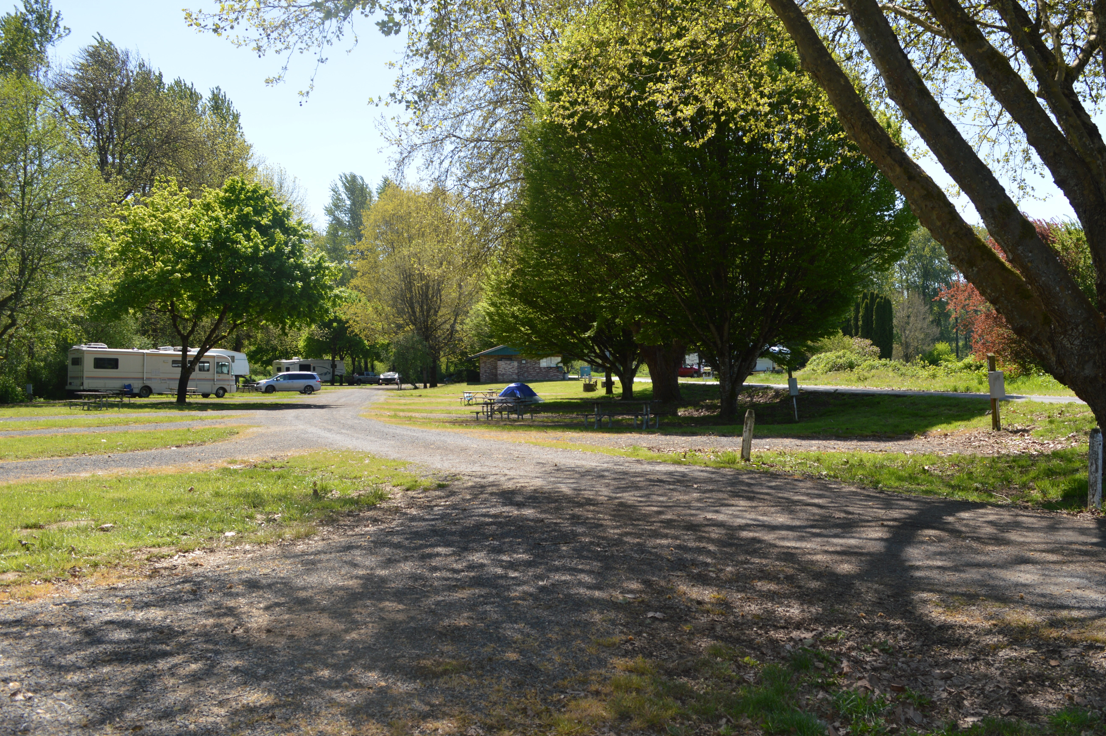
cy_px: 361
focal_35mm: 31
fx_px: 952
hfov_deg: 60.2
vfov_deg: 42.3
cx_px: 616
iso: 100
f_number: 6.3
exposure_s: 1/200
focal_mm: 18
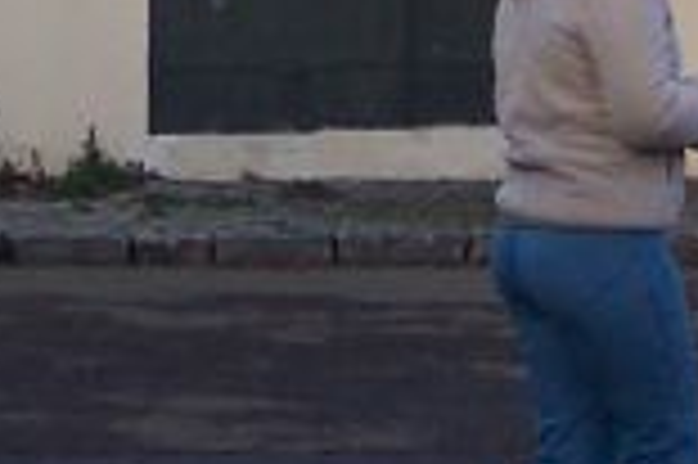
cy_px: -509
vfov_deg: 5.5
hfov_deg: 8.5
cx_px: 464
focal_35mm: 243
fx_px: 4706
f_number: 2.8
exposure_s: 1/700
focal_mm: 8
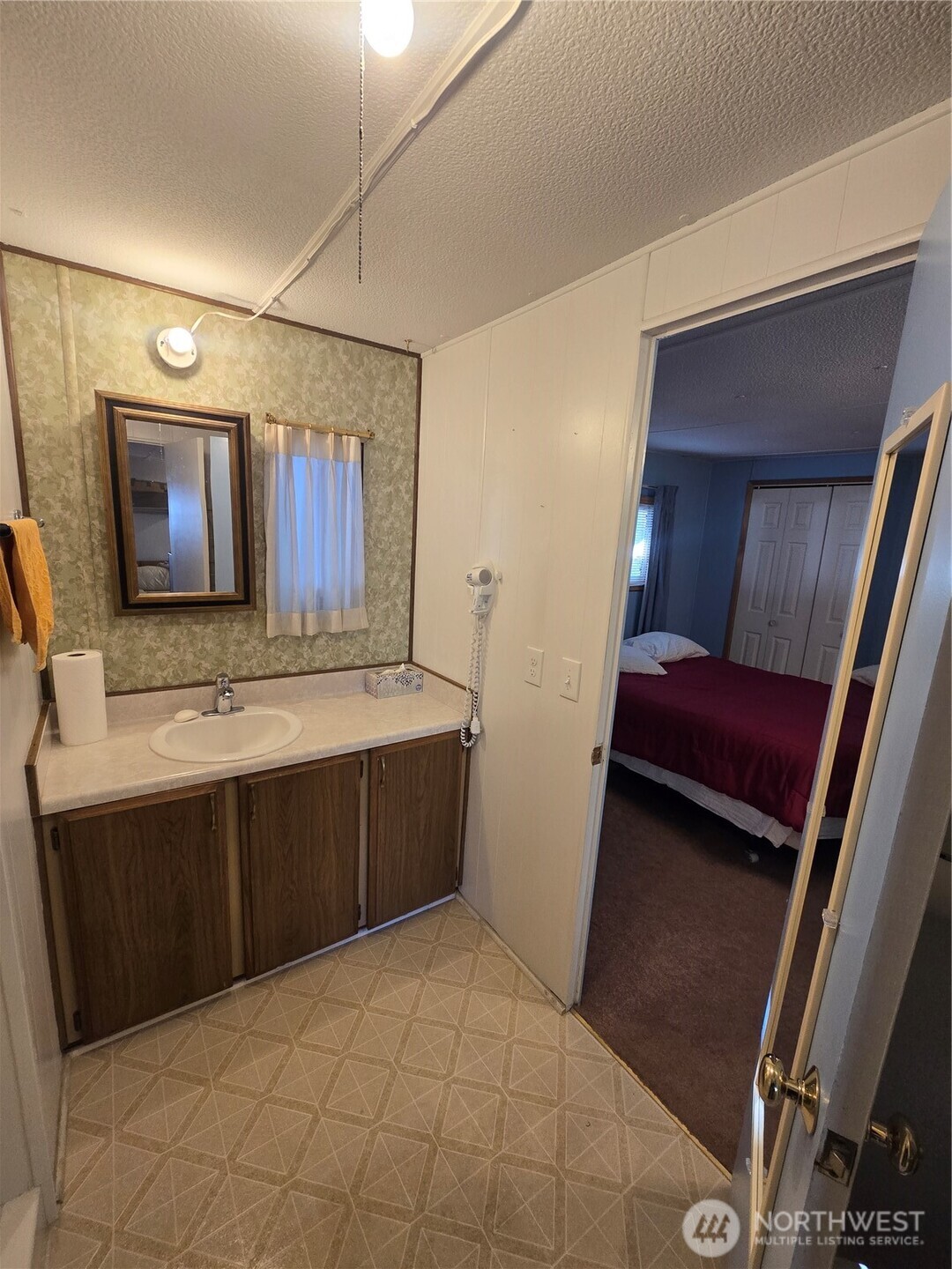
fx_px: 477
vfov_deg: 106.2
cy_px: 634
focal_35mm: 13
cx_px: 476
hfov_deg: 89.9
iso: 200
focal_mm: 2.2
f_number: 2.2
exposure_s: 1/60
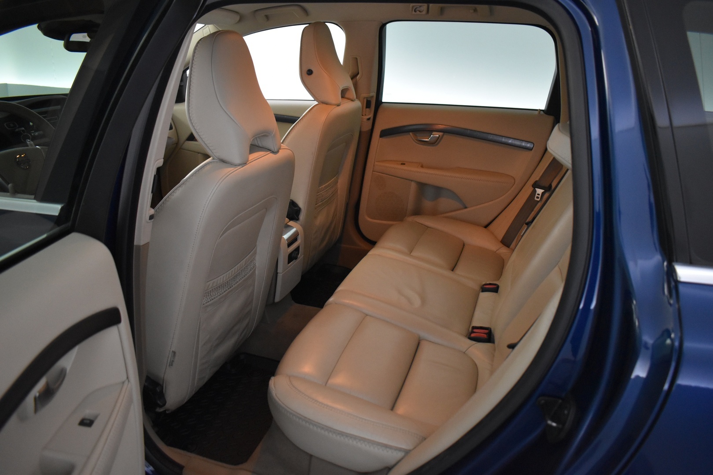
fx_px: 535
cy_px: 238
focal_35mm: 27
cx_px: 356
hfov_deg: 67.4
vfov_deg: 47.9
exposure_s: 1/60
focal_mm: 18
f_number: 3.5
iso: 2500
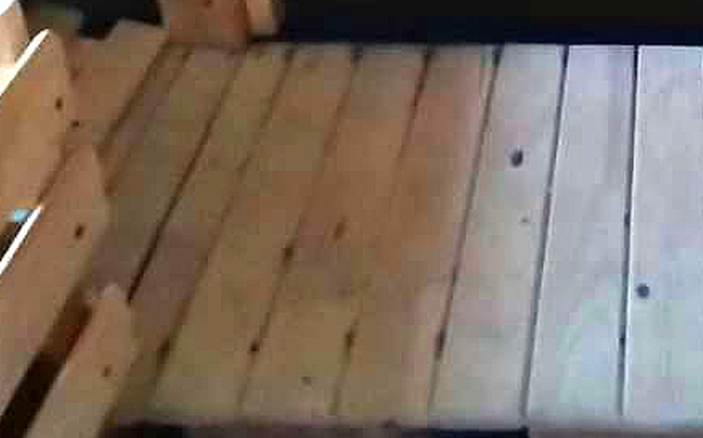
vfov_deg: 17.3
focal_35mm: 62
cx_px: 656
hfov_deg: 31.2
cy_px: -341
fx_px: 1187
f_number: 2.2
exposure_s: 1/16.7
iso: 3200
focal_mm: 2.23
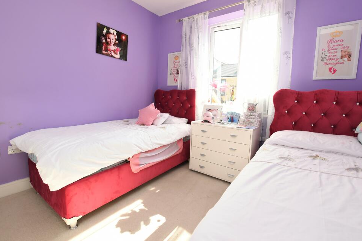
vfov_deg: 73.7
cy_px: 116
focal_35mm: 16
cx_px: 174
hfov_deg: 96.7
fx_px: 161
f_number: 5
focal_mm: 10
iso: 250
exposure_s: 1/100
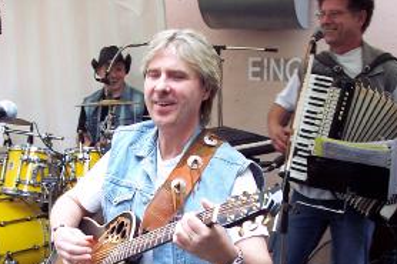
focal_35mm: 73
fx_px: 805
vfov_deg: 18.5
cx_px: 123
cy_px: 198
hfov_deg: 27.5
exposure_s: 1/60
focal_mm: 8
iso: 100
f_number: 3.4
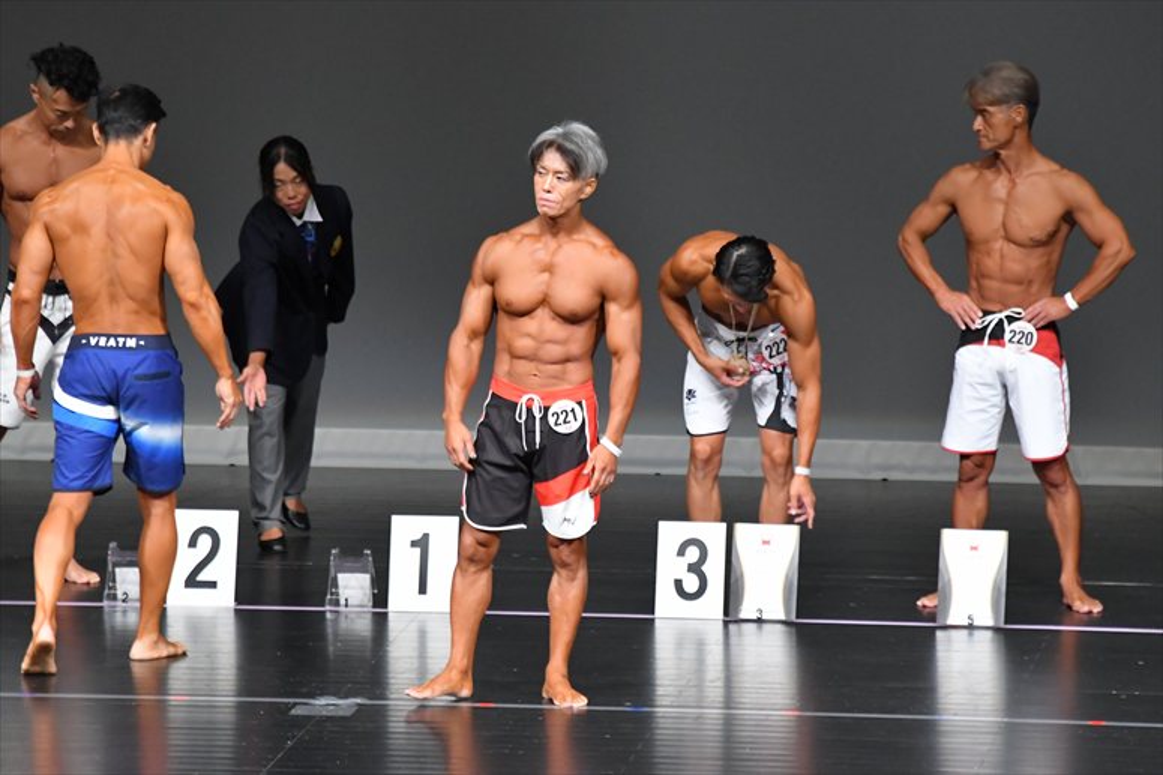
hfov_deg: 6.5
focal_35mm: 315
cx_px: 582
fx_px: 10171
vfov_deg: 4.4
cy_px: 388
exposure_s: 1/400
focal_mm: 210
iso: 5000
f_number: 5.6
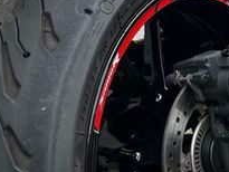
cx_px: 236
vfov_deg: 18.1
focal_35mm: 81
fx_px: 536
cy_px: 49
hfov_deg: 23.0
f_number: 1.6
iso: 50
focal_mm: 5.1
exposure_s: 1/122
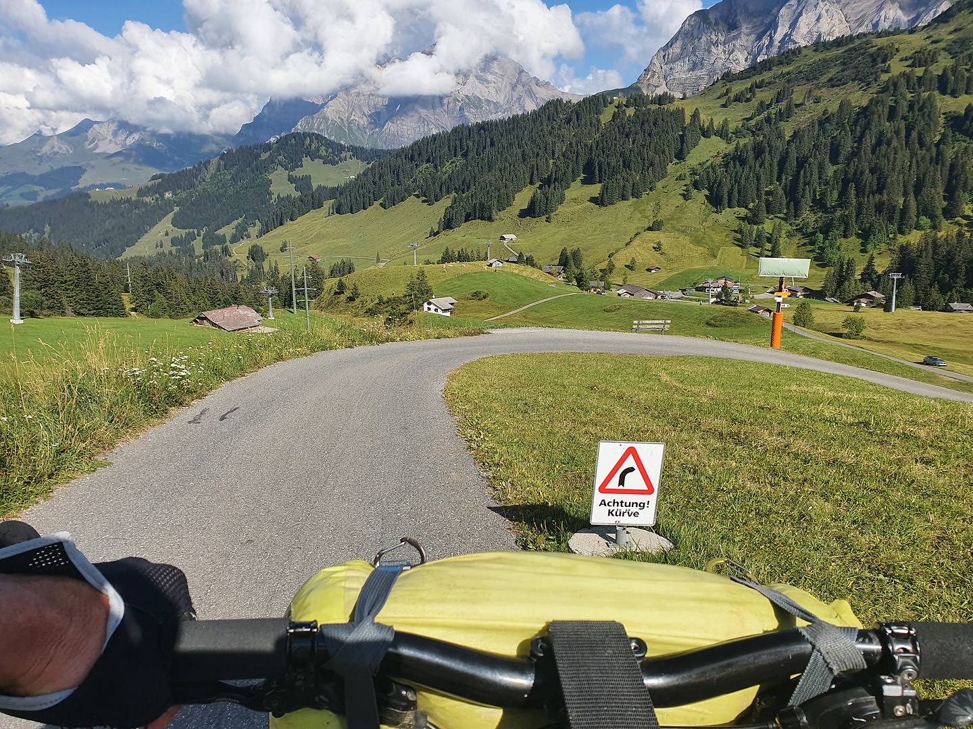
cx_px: 486
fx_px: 731
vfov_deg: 53.1
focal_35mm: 26
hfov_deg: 67.3
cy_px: 364
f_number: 2.4
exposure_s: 1/1856
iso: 50
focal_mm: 4.32
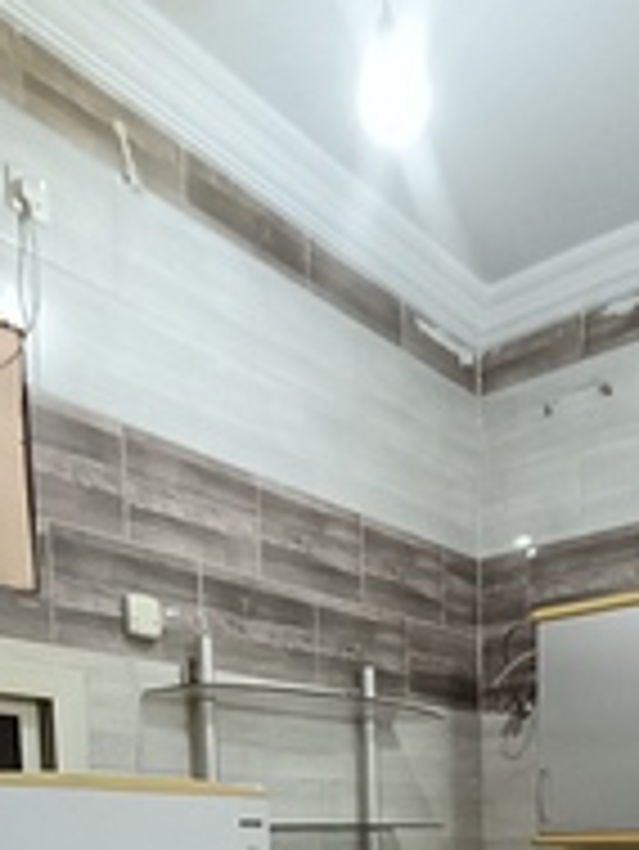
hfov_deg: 34.9
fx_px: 1008
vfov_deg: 36.9
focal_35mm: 41
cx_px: 416
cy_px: 978
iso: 829
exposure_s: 1/40
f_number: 2.2
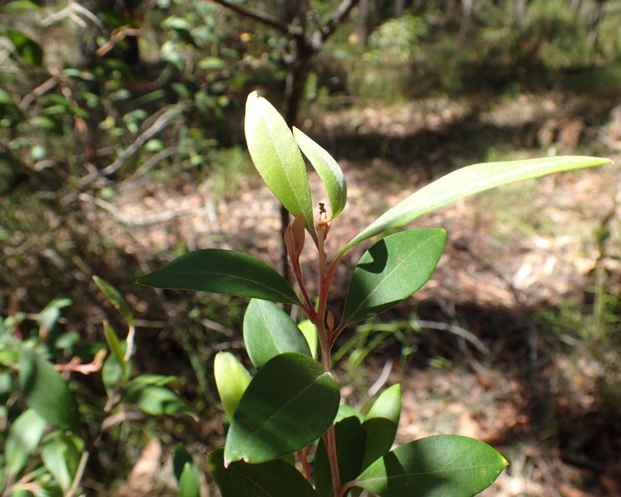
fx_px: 588
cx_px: 337
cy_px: 251
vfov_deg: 45.8
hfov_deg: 55.6
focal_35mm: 32
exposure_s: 1/250
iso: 100
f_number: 3.2
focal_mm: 5.5
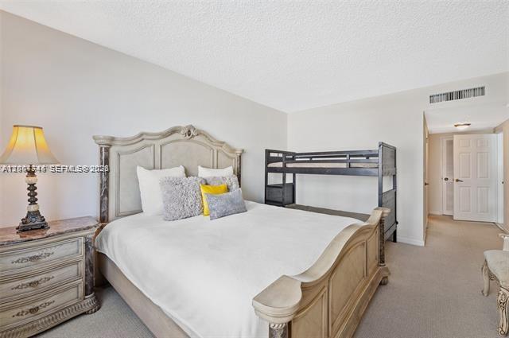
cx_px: 254
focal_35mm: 14
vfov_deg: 81.1
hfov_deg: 104.3
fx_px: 198
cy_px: 169
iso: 200
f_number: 8
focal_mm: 14
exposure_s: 1/4
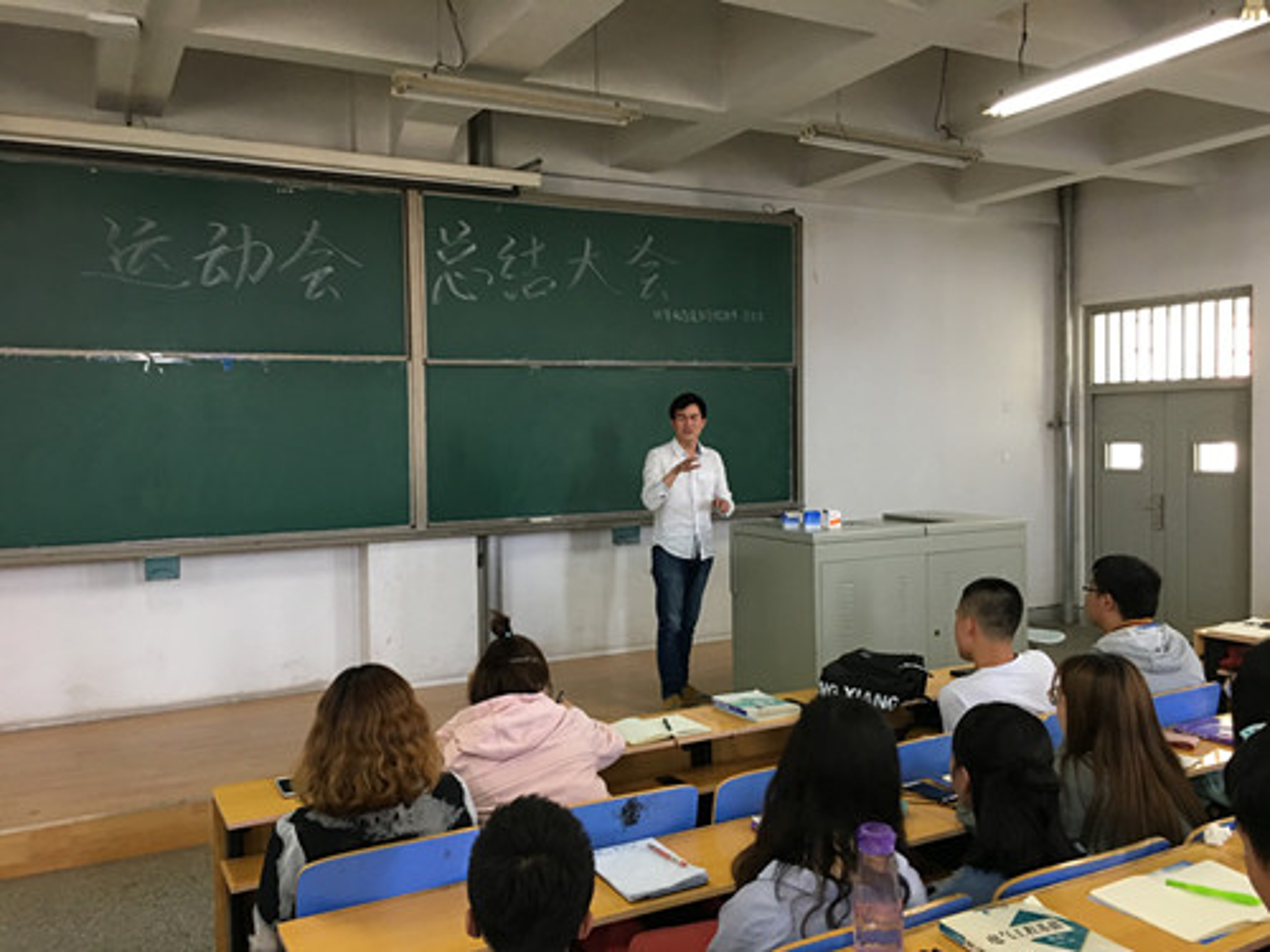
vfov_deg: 48.2
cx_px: 635
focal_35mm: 29
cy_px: 476
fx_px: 1064
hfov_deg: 61.7
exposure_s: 1/17
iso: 100
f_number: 2.2
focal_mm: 4.15
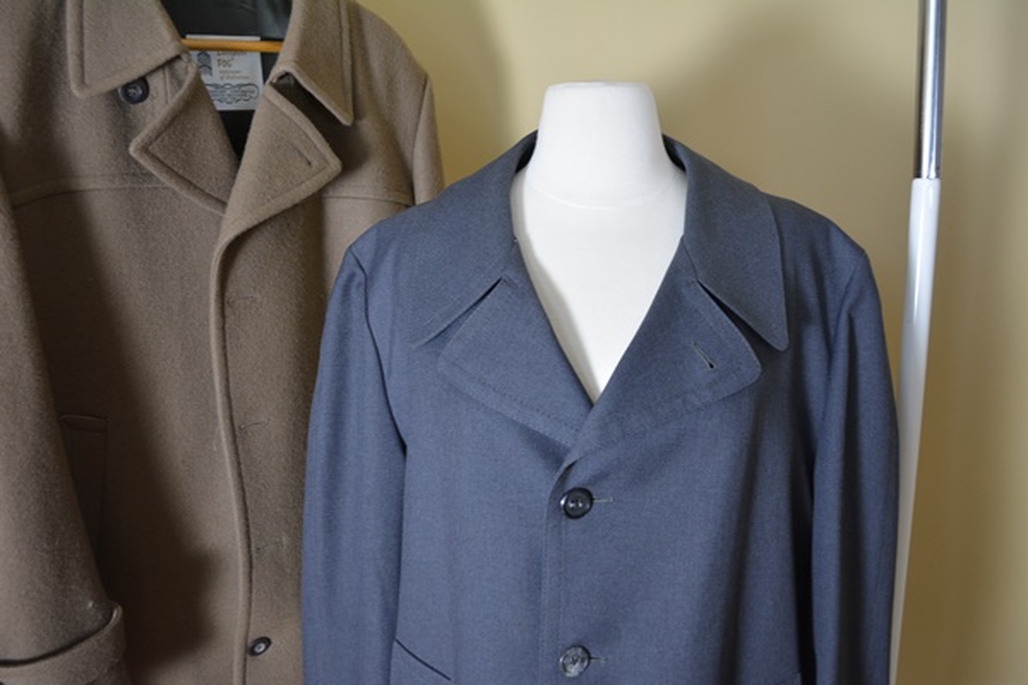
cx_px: 514
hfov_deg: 57.2
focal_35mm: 33
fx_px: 942
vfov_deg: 40.0
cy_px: 342
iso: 800
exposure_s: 1/40
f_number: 3.8
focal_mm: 22
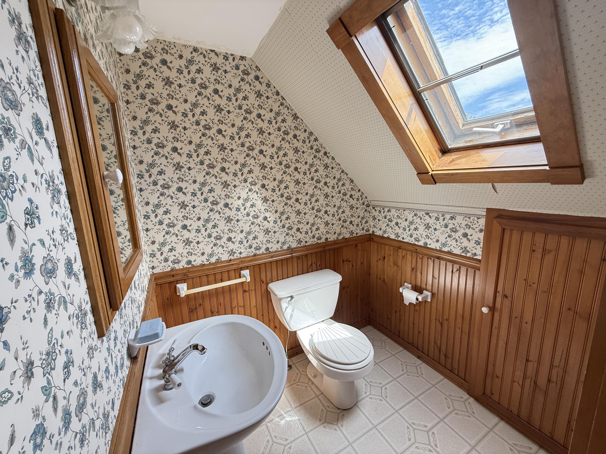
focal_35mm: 14
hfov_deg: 102.1
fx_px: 245
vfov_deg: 85.7
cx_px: 303
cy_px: 227
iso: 200
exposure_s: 1/99
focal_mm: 2.22
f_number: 2.2
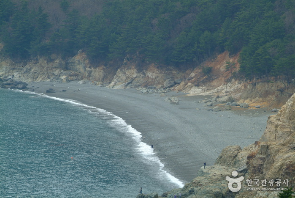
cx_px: 148
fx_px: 1666
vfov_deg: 6.8
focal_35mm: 203
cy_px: 99
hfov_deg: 10.1
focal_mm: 135
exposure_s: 1/90
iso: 200
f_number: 13
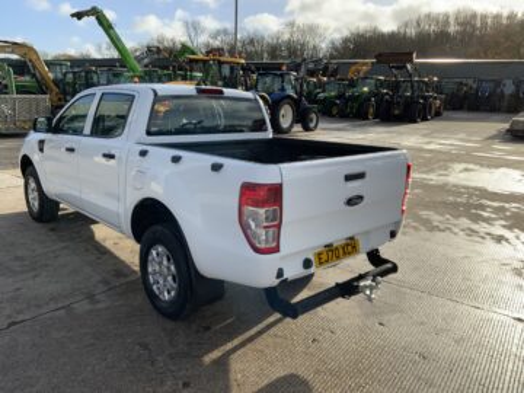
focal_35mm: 29
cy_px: 196
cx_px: 262
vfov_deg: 48.2
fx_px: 439
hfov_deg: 61.7
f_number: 1.8
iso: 16
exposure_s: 1/1451
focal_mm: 3
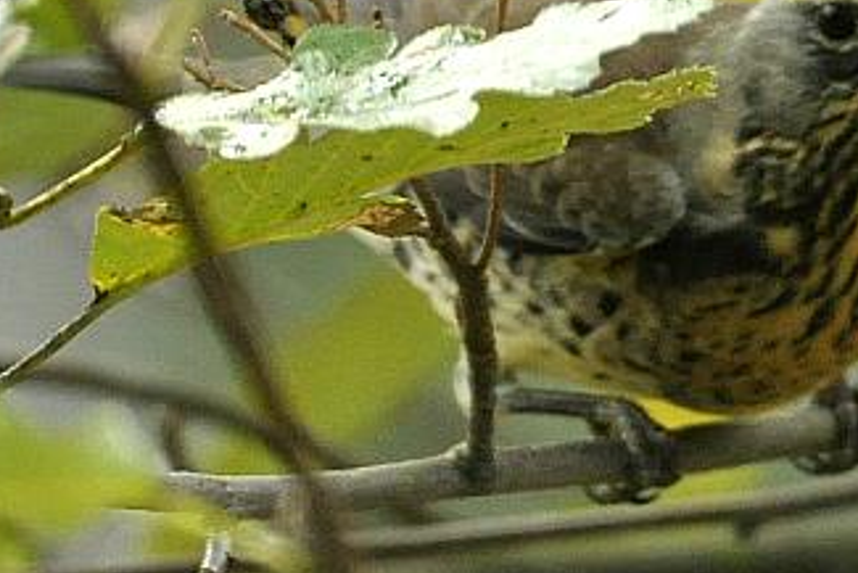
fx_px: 41629
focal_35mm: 1746
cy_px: 59
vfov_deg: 0.8
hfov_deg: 1.2
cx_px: 903
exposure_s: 1/500
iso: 1250
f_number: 5.6
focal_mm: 370
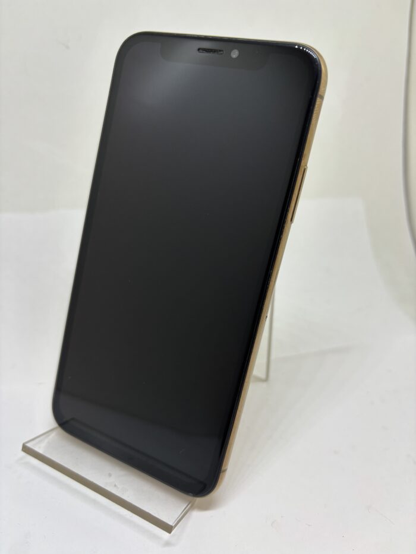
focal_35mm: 26
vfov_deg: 67.3
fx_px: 417
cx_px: 208
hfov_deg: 53.1
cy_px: 277
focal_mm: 5.96
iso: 50
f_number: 1.6
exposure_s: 1/100
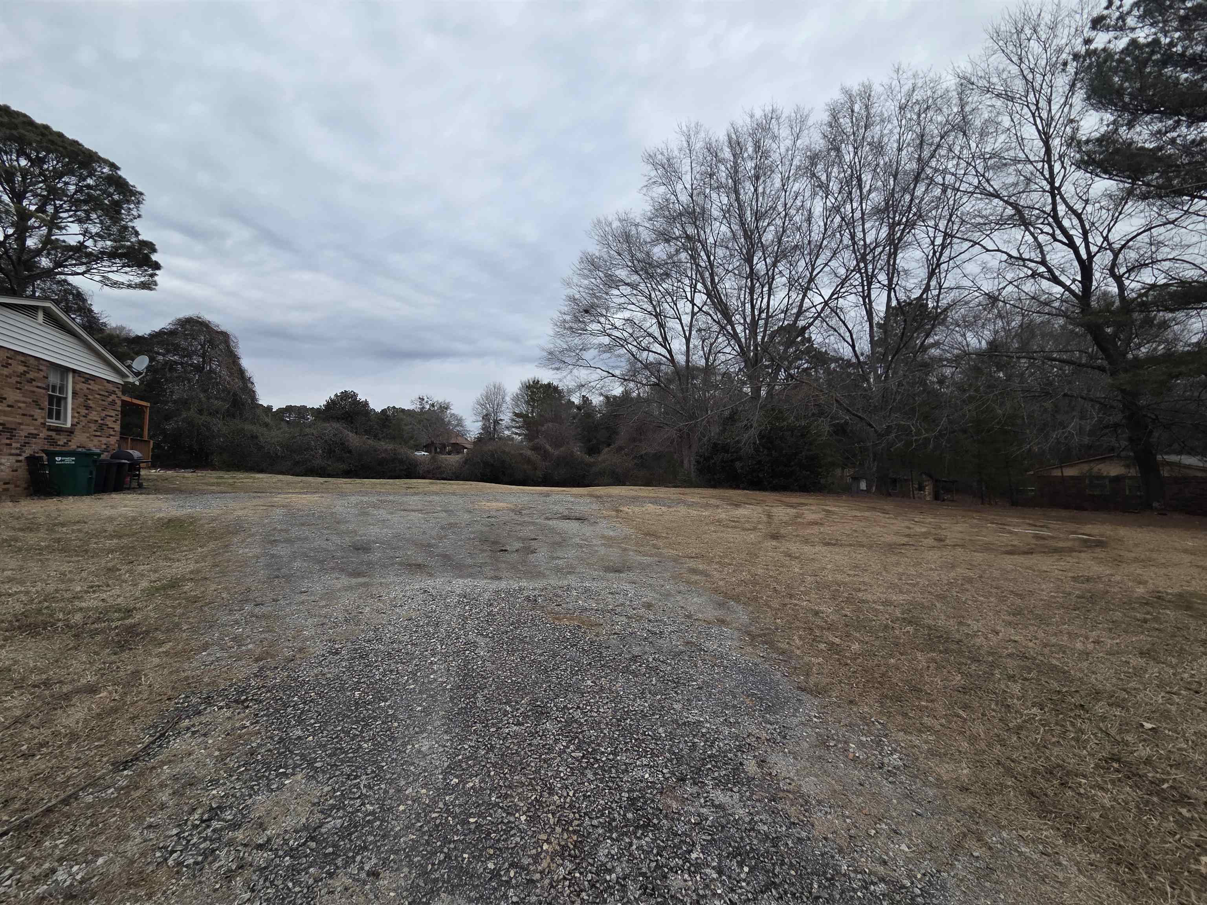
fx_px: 453
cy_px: 452
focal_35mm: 13
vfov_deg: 89.9
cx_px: 604
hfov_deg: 106.2
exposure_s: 1/2049
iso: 50
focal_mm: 2.2
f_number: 2.2
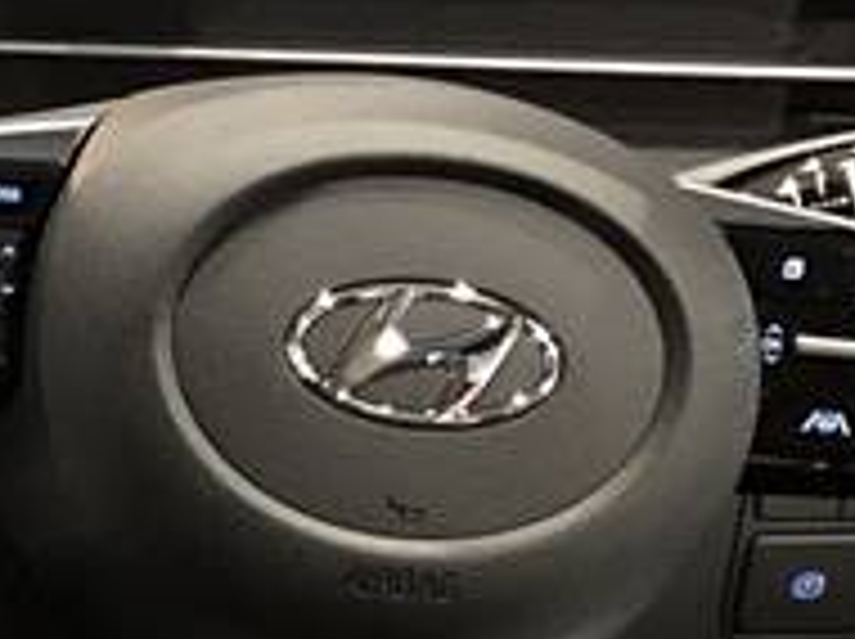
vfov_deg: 8.1
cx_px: -1282
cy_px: 1044
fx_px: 4366
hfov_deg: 9.7
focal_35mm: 177
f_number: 1.8
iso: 100
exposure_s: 1/13
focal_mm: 3.99
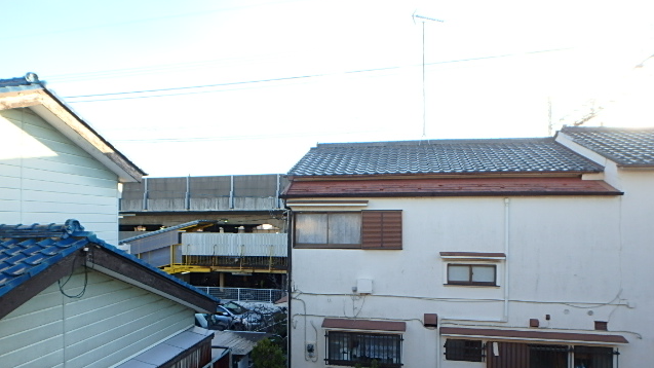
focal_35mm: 23
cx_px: 328
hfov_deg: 78.7
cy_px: 224
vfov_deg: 49.1
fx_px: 399
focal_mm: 3.7
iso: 125
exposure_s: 1/160
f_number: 3.5
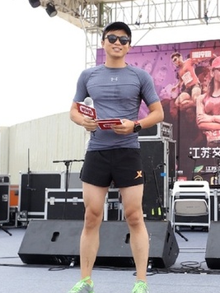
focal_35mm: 225
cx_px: 198
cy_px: 146
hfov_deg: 6.6
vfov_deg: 8.8
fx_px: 1907
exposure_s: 1/200
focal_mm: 40
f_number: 8
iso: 400
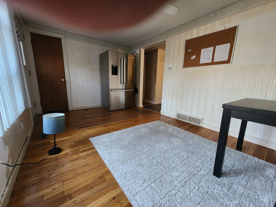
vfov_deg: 89.9
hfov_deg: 106.2
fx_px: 104
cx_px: 138
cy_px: 104
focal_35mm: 13
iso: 400
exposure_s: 1/30
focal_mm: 2.2
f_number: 2.2
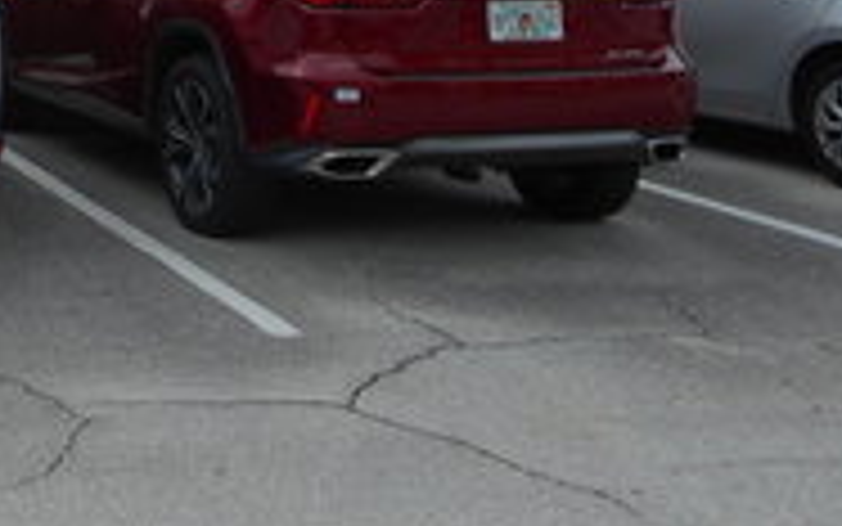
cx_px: -270
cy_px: -279
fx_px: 1928
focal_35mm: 84
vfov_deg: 14.4
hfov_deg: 22.0
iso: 80
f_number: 4
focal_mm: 5.2
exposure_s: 1/400
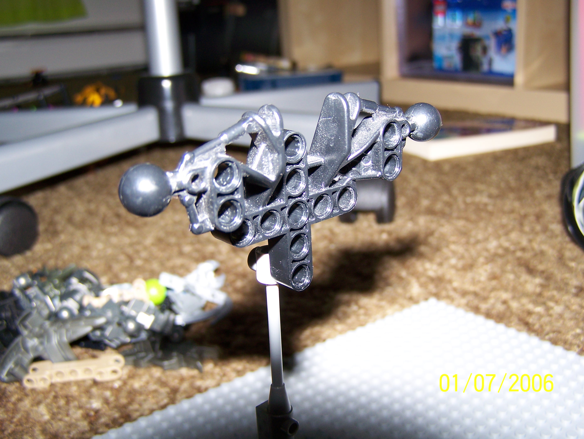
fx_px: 642
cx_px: 292
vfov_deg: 37.8
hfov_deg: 48.9
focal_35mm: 38
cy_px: 220
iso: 80
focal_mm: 6.3
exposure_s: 1/800
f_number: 2.8
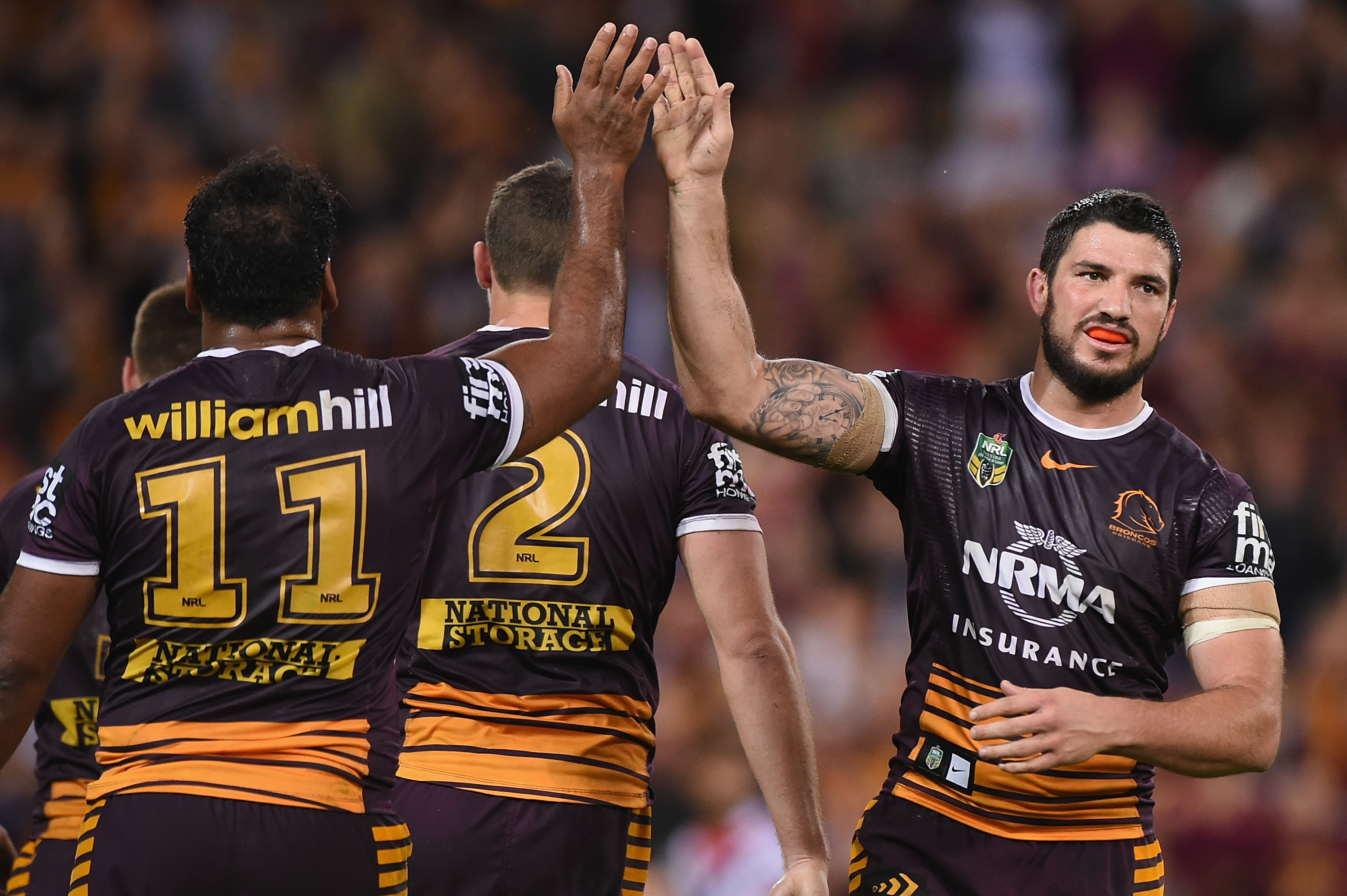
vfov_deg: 3.4
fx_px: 14959
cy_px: 448
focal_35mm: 400
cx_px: 674
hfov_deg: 5.2
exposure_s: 1/1250
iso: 3200
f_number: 3.5
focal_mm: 400
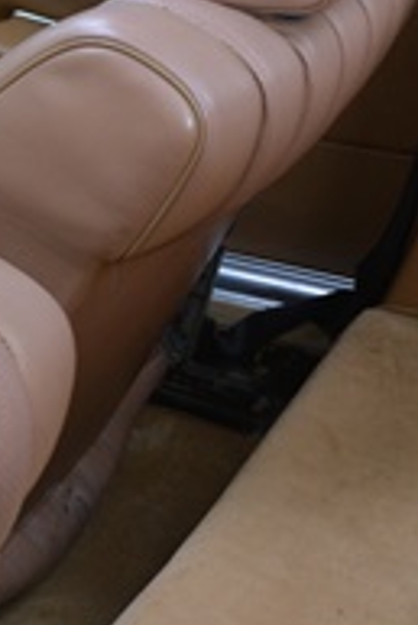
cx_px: 408
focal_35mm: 112
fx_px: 1947
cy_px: 372
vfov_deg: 18.2
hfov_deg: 12.1
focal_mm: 24
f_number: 5
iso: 400
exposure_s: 1/100
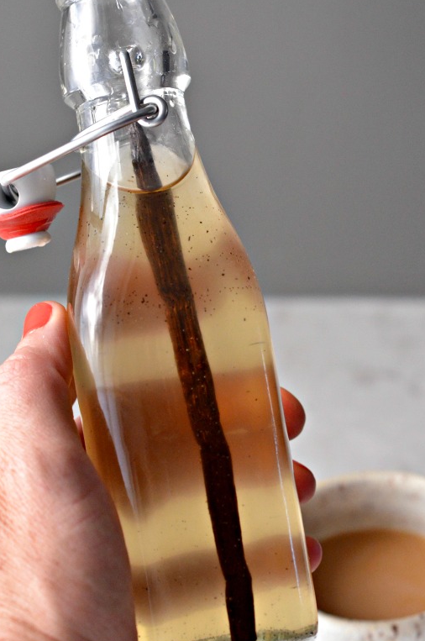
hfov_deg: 15.3
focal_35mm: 89
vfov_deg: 22.9
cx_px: 242
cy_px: 345
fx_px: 1582
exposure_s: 1/200
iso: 2000
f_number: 4.5
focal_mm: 50
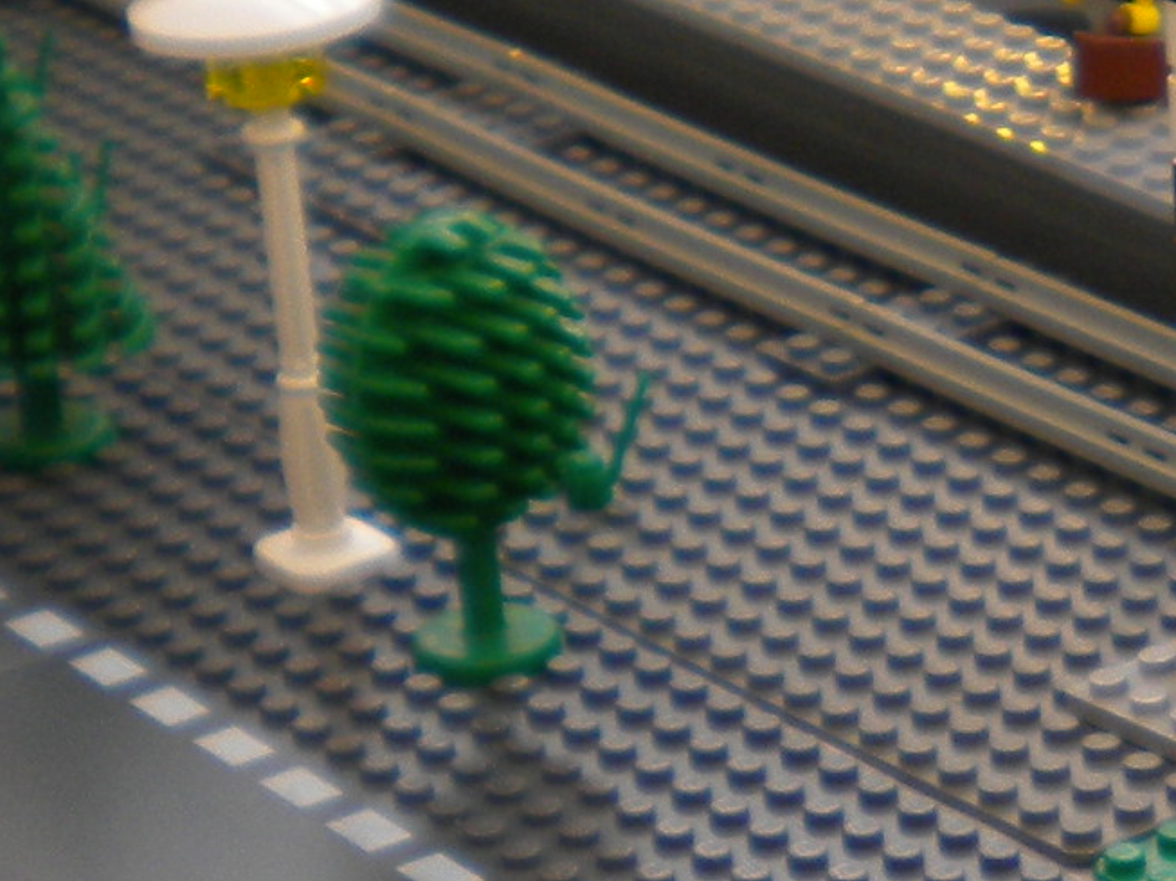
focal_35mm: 139
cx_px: 1666
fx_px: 4720
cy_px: 650
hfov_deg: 13.5
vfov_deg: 10.6
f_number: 3.1
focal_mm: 6.3
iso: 100
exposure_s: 1/36
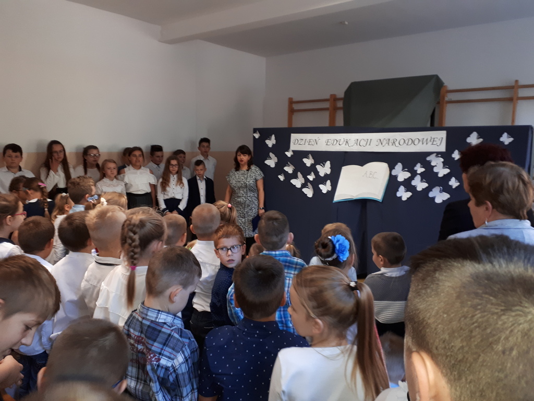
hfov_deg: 65.3
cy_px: 200
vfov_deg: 51.4
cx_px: 267
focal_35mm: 27
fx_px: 417
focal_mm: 3.6
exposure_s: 1/33
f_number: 1.9
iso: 125
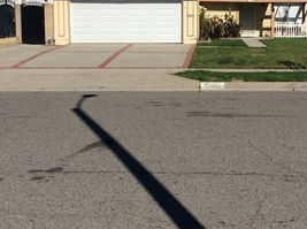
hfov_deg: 31.9
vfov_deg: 24.1
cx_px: 214
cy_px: 58
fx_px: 531
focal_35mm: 60
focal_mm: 3.3
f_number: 2.4
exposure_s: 1/3817
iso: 32
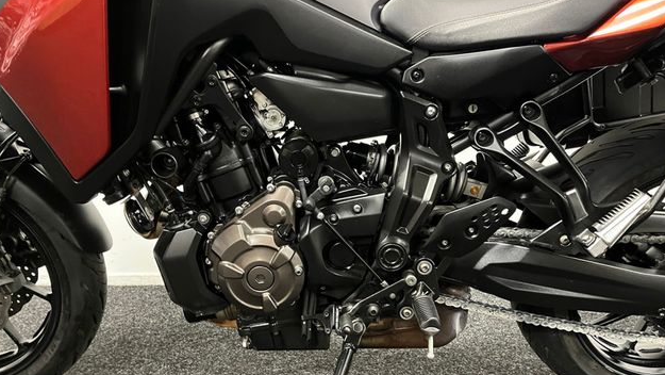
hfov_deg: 66.0
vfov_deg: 40.1
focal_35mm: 29
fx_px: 512
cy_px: 216
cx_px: 335
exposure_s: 1/25
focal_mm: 5.1
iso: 500
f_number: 1.6
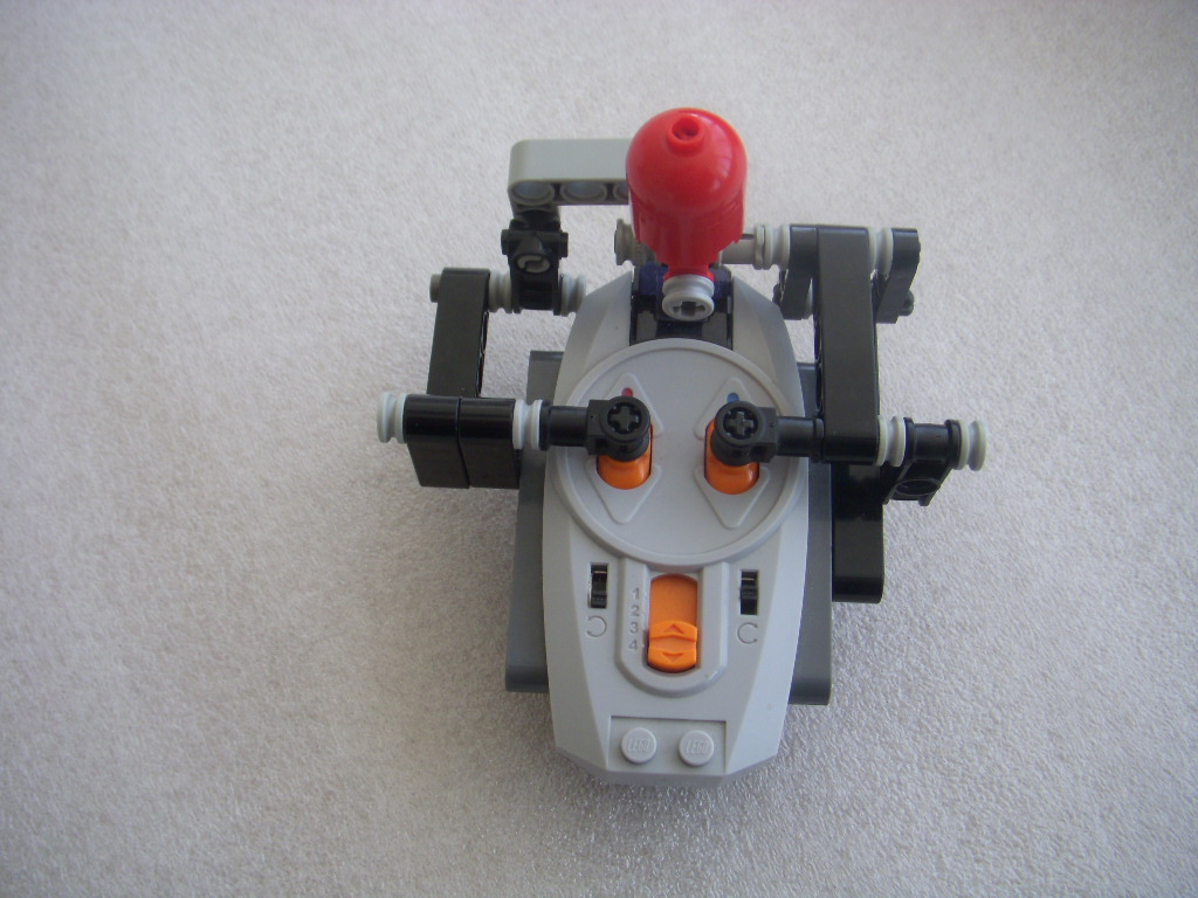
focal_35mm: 38
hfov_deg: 49.0
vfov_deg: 37.7
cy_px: 449
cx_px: 599
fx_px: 1315
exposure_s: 1/80
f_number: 3.3
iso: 100
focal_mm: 6.3
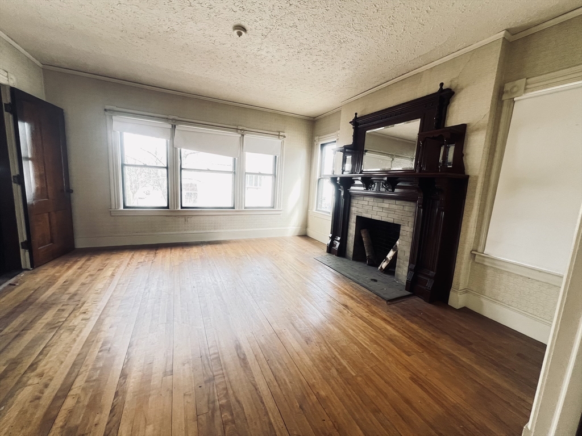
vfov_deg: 89.9
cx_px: 291
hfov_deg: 106.2
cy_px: 218
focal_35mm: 13
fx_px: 219
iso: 250
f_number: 1.8
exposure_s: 1/85
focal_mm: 1.57
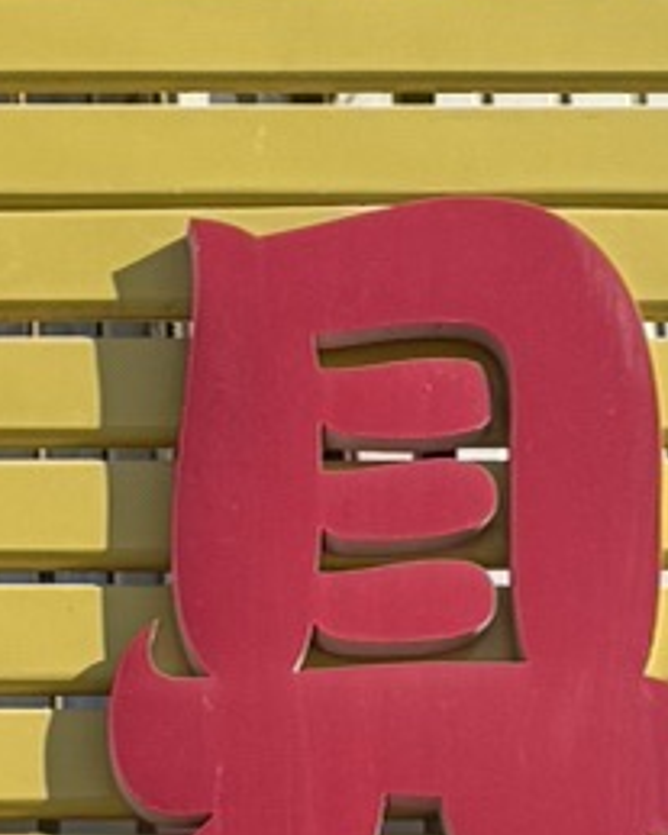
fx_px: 4476
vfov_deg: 7.9
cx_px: -700
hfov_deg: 8.1
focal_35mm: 181
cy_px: 3089
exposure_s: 1/1855
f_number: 1.78
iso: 80
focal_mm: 6.76
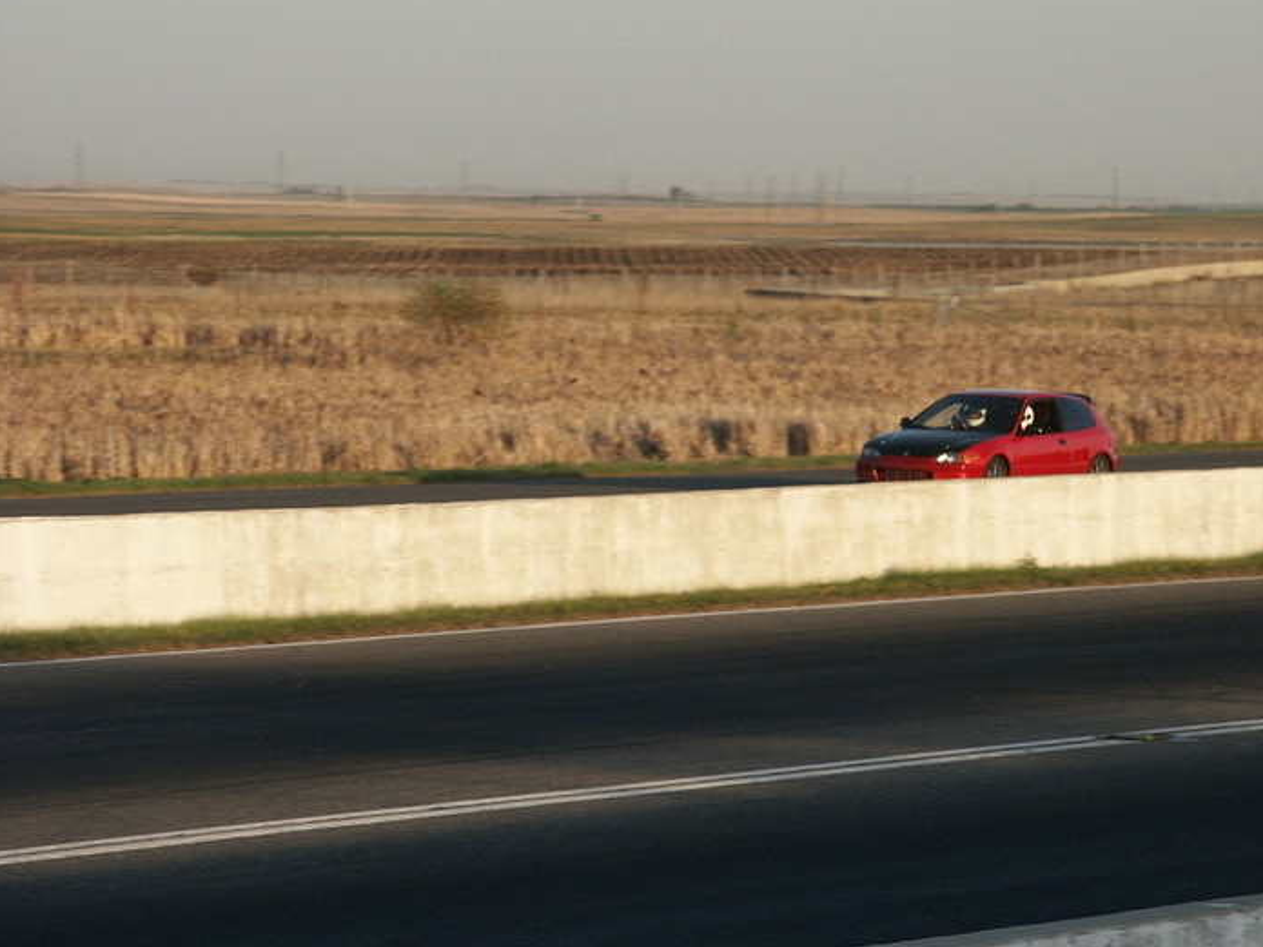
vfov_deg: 6.5
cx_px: 719
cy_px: 448
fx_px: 8392
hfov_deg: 8.6
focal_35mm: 230
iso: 100
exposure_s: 1/250
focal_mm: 50.69
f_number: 5.6
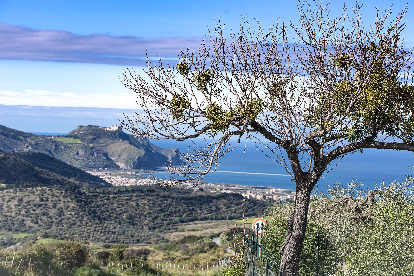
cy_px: 138
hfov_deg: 22.6
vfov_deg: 15.2
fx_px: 1035
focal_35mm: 90
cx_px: 207
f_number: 7.1
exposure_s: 1/320
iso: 100
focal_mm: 90
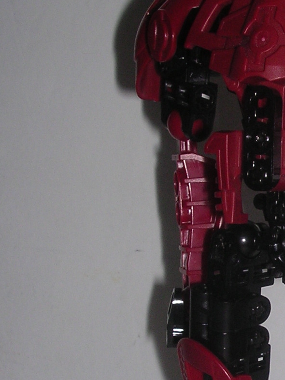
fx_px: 1086
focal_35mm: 99
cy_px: 273
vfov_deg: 19.7
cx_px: 336
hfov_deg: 14.5
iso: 100
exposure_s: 1/60.1
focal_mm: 5.8
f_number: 5.6
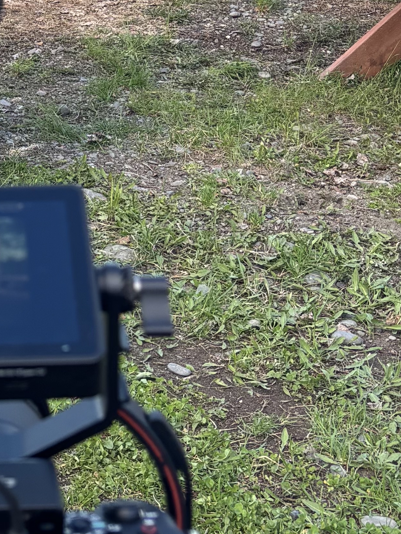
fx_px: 1390
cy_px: -35
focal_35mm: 90
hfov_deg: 15.8
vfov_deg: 20.8
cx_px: -78
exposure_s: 1/169
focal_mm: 5.96
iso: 50
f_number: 1.6
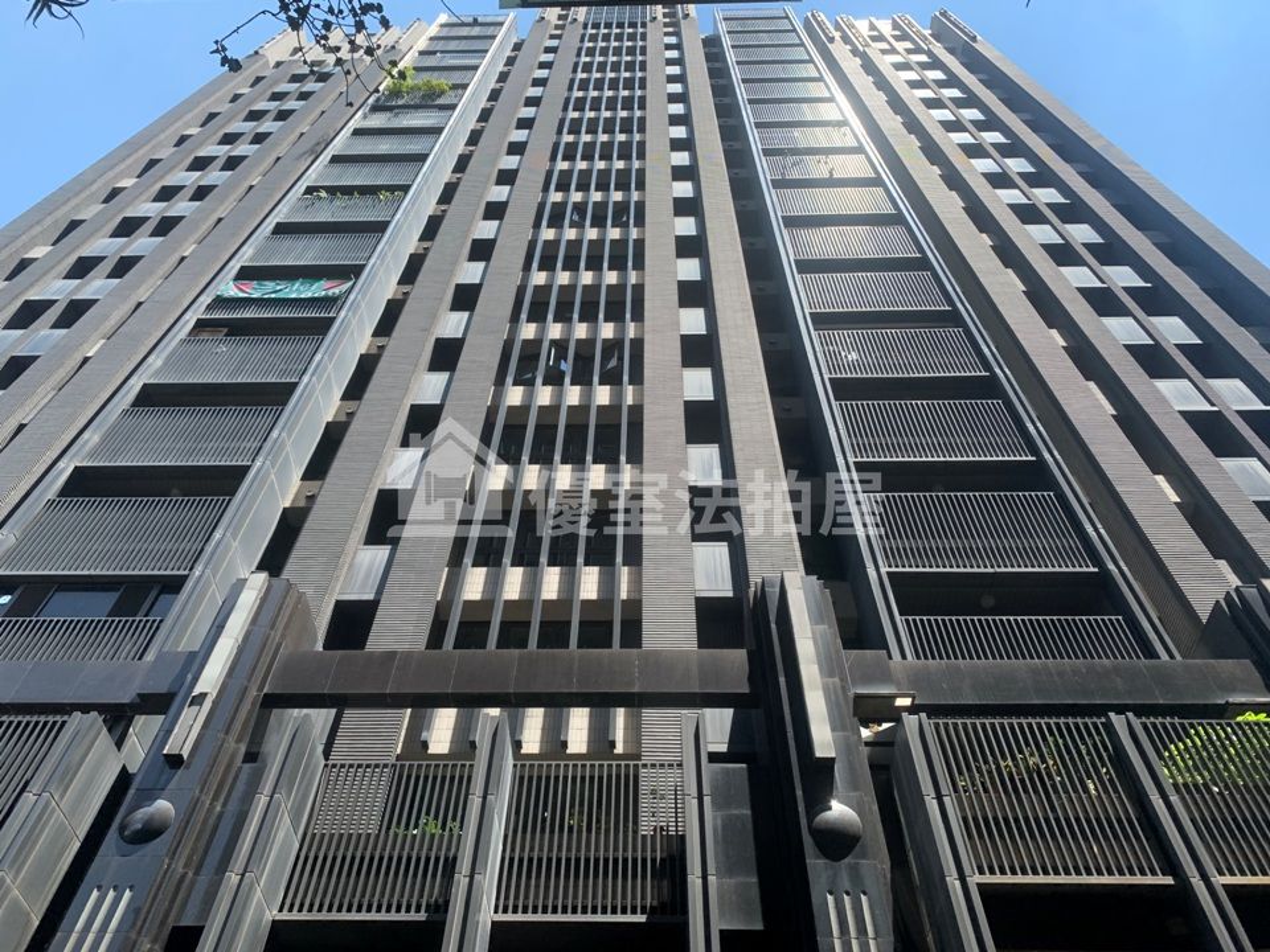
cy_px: 476
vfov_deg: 53.1
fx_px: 954
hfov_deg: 67.3
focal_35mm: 26
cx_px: 635
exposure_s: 1/954
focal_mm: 4.25
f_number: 1.8
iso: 25
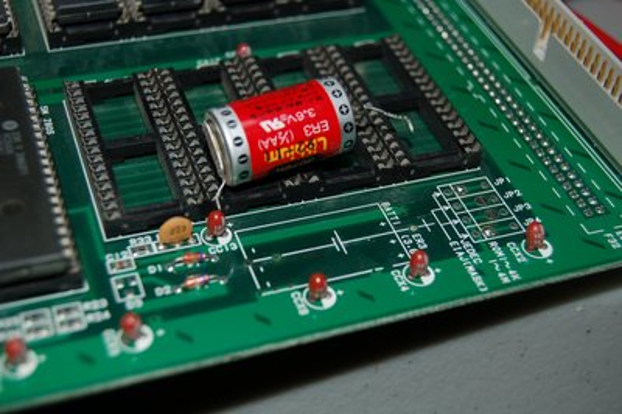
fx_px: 1036
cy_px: 207
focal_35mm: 60
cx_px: 311
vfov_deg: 22.6
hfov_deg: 33.4
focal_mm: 40
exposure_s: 1/125
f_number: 5.6
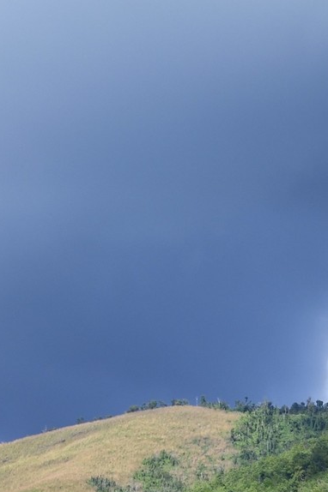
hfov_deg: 5.6
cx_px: 555
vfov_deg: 8.1
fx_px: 3325
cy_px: 996
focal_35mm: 243
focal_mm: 58
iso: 200
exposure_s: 1/250
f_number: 11
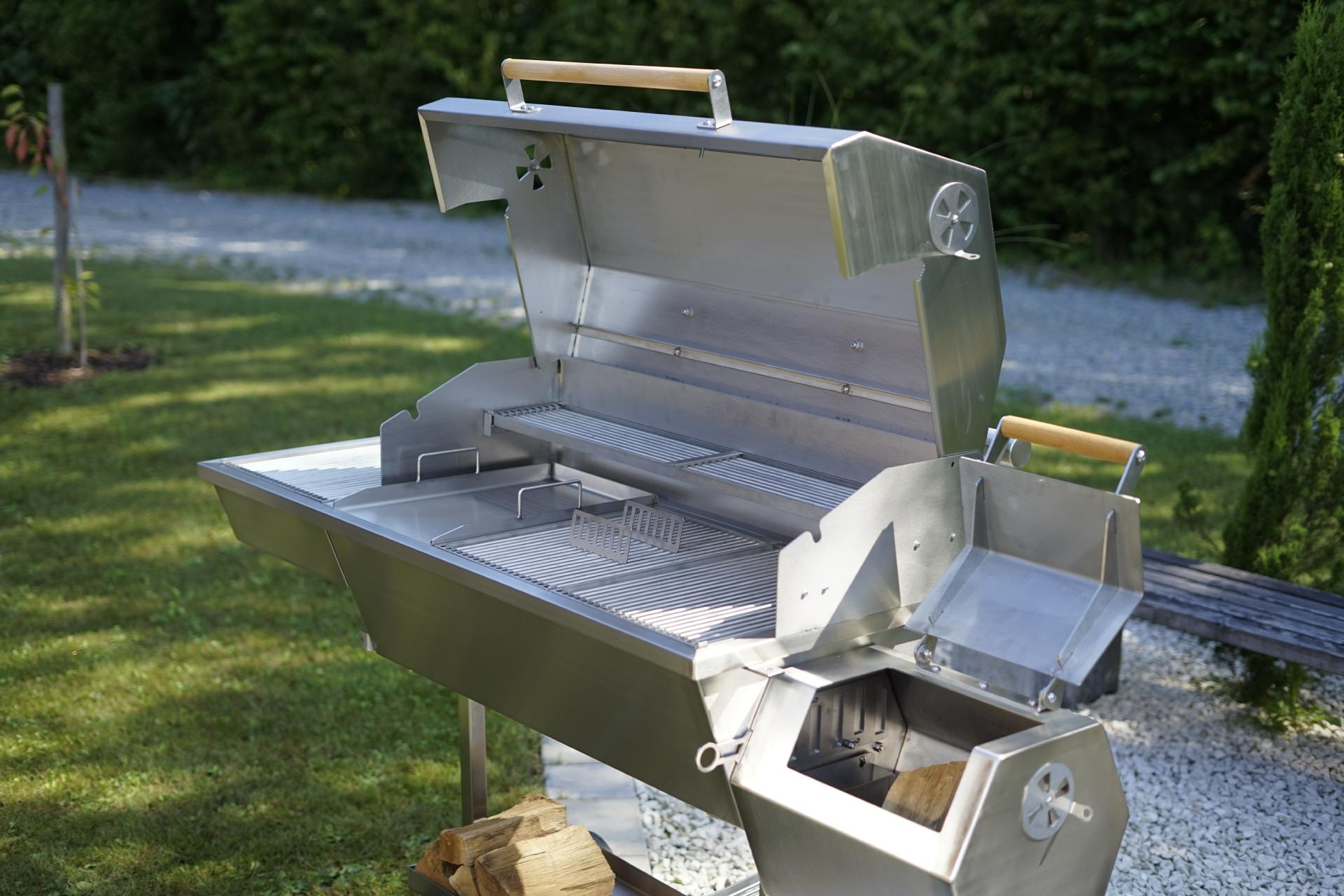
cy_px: 448
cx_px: 672
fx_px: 1867
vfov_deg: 27.0
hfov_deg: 39.6
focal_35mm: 50
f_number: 2.2
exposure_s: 1/640
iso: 100
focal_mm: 50
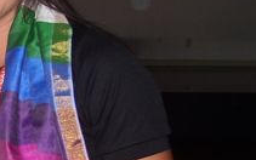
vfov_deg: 11.2
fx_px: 810
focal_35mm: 116
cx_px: -79
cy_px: 142
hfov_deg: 16.9
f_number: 2.7
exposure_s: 1/60
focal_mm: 6
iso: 80
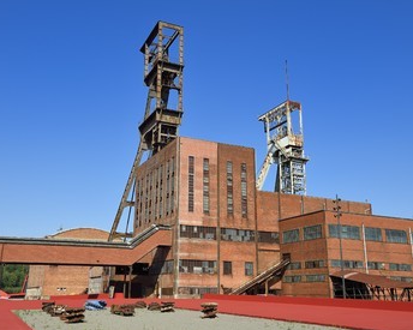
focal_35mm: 39
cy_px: 166
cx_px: 203
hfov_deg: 46.9
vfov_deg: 38.2
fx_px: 477
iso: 200
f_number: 13
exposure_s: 1/320
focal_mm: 34
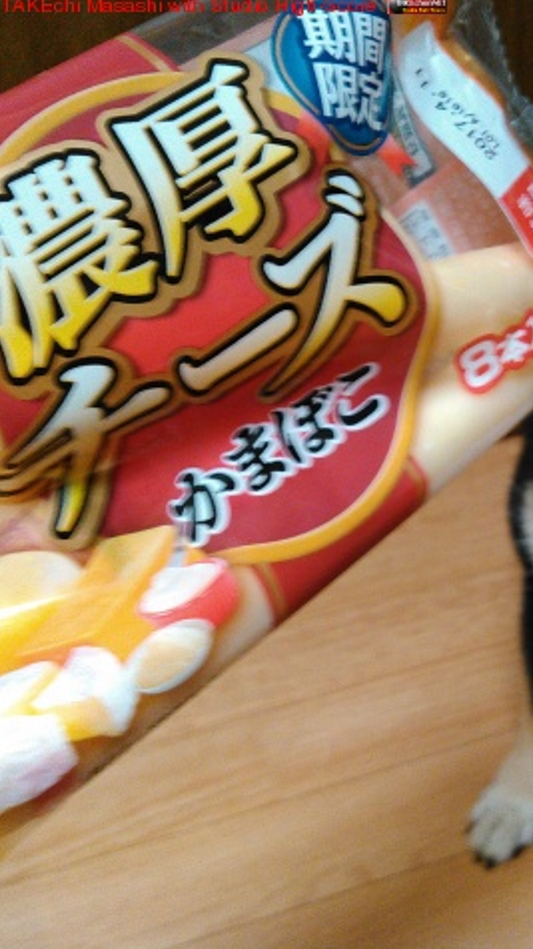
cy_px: 472
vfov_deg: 46.4
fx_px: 1106
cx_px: 447
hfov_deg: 26.4
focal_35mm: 44
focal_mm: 4
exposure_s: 1/16.7
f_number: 2.4
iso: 640
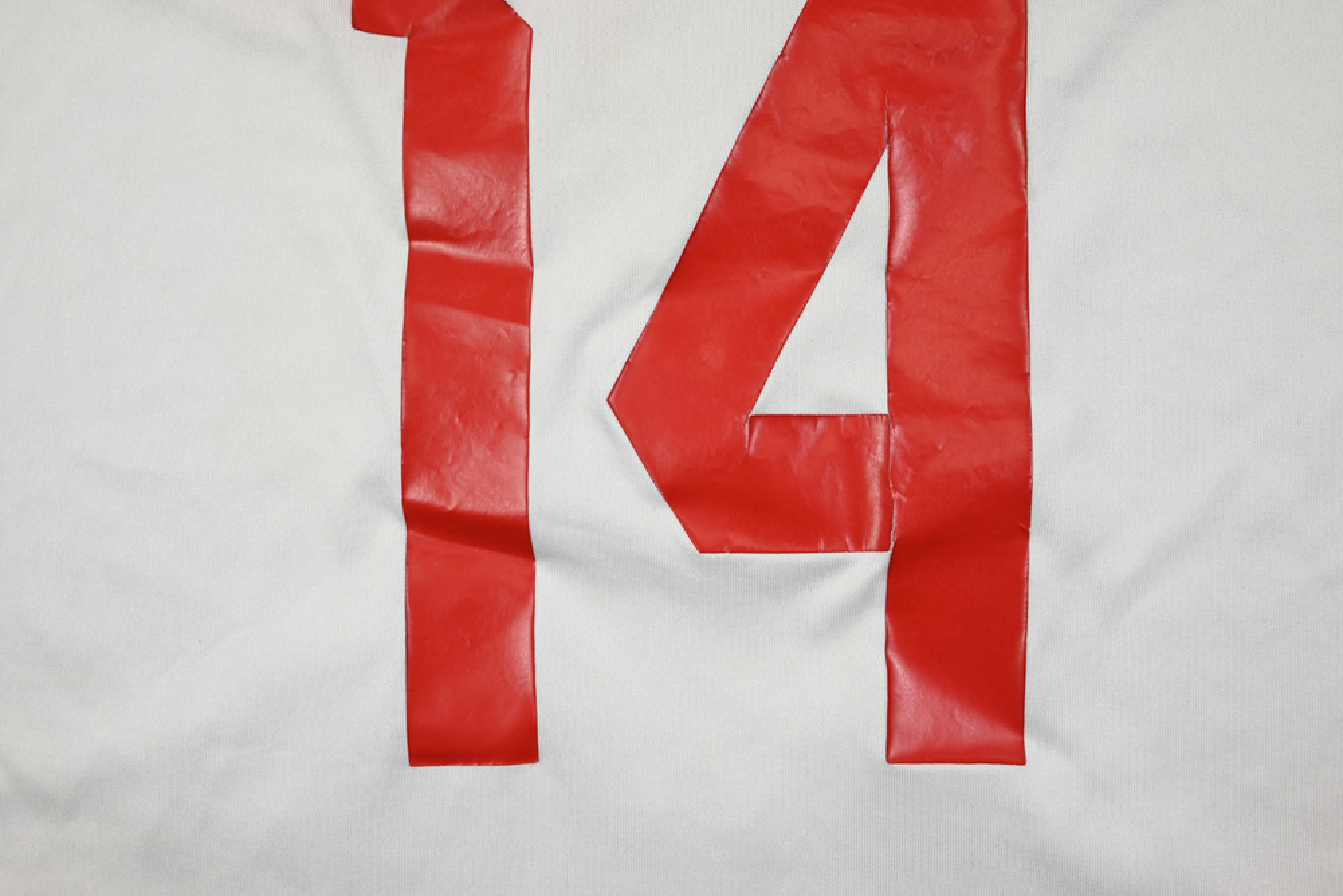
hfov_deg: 55.1
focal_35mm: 34
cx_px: 672
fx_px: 1287
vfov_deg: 38.4
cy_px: 448
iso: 200
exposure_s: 1/125
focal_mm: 34.5
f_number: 5
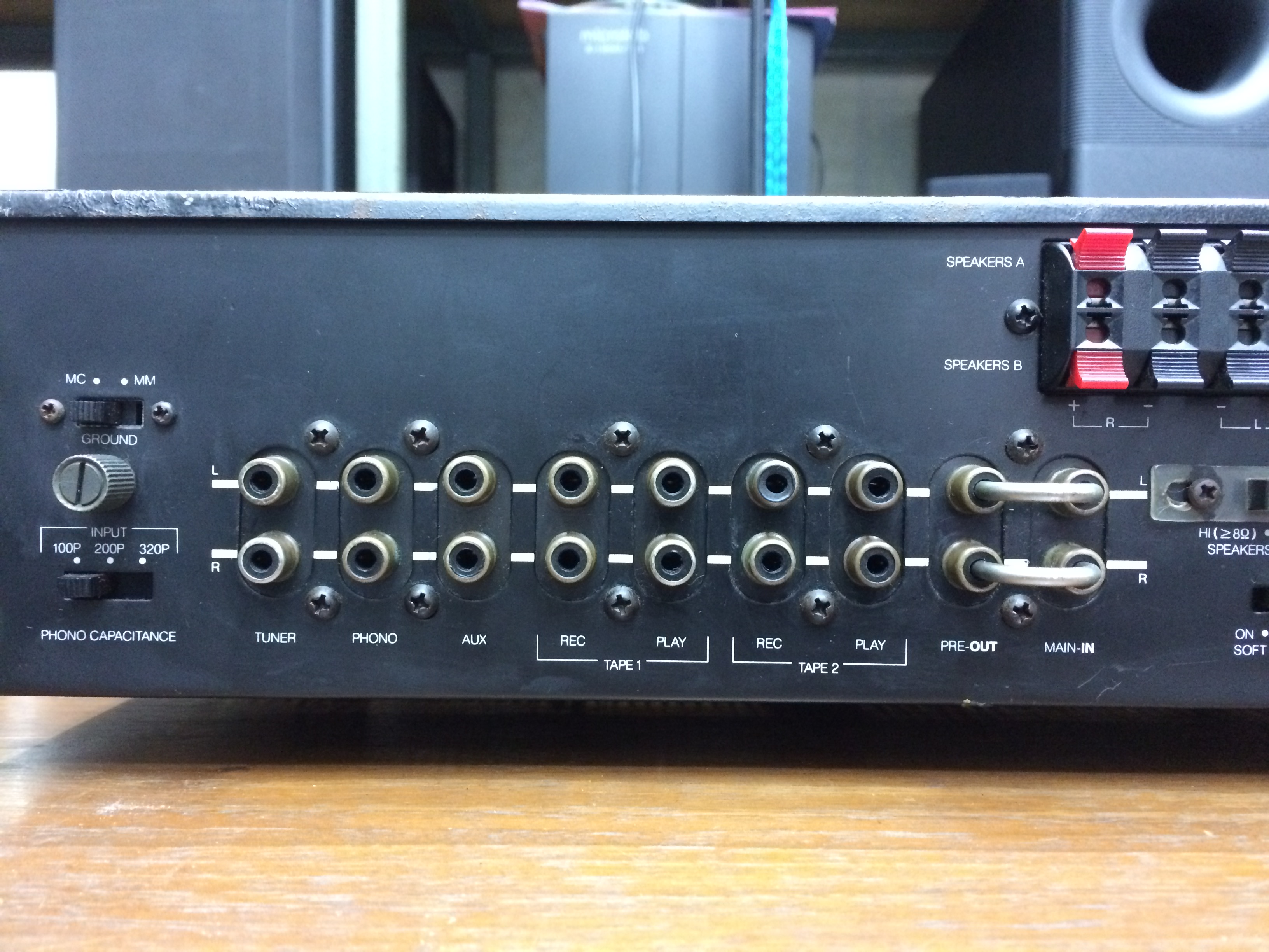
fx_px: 1063
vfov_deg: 48.2
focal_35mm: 29
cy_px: 476
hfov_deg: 61.7
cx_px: 634
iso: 500
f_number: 2.2
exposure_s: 1/17
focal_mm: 4.15
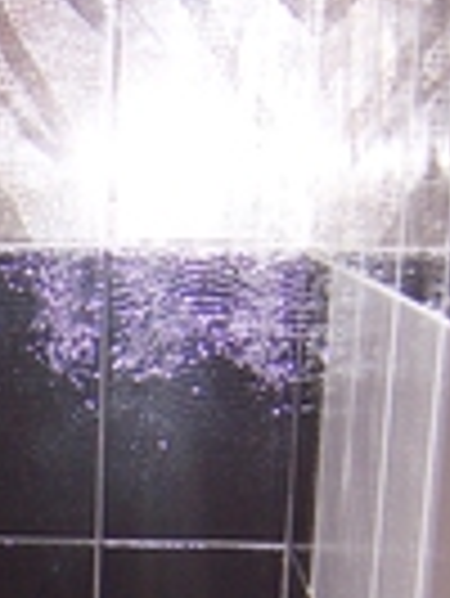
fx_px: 1938
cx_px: -166
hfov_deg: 12.7
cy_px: 823
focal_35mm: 112
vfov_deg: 16.4
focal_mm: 5.5
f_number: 2.8
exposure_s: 1/60
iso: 140
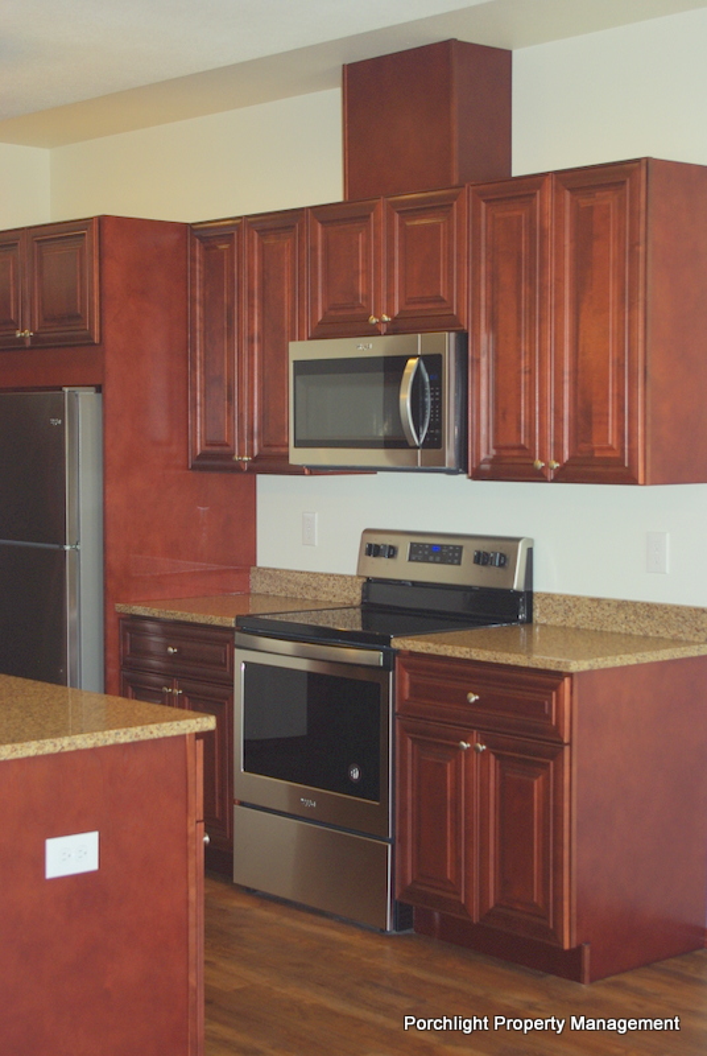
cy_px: 528
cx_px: 354
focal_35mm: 60
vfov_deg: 33.4
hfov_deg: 22.7
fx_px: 1761
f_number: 4.5
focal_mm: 40
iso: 200
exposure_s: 1/60
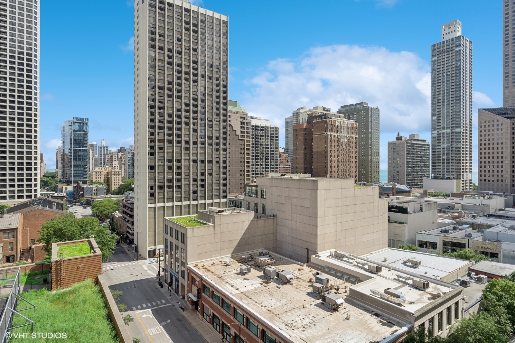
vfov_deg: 61.9
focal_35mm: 20
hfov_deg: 84.0
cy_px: 172
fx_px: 286
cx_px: 258
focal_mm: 20
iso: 320
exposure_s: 1/1000
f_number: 8
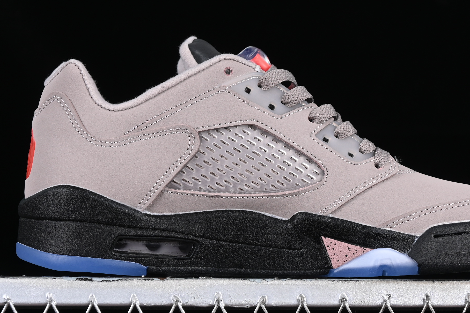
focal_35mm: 115
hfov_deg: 17.8
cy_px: 134
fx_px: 1501
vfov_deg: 11.9
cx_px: 267
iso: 160
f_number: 6.3
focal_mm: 50
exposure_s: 1/60
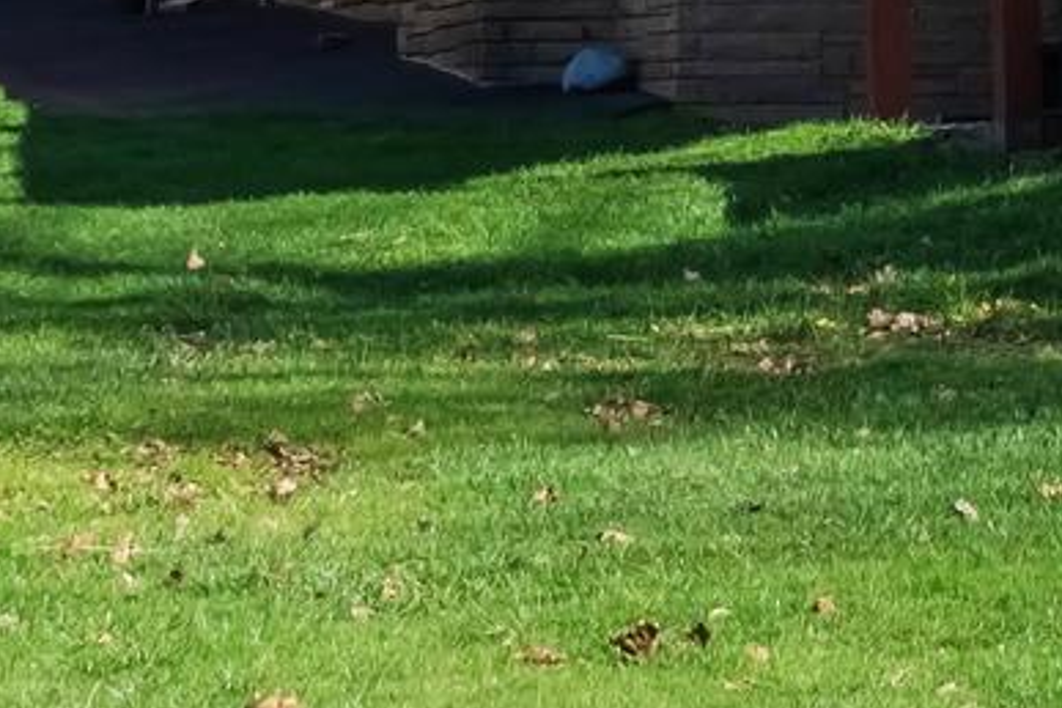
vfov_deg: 4.5
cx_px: 1811
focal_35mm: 302
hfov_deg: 6.7
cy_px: -863
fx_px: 8908
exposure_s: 1/500
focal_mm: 38
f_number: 11
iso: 400
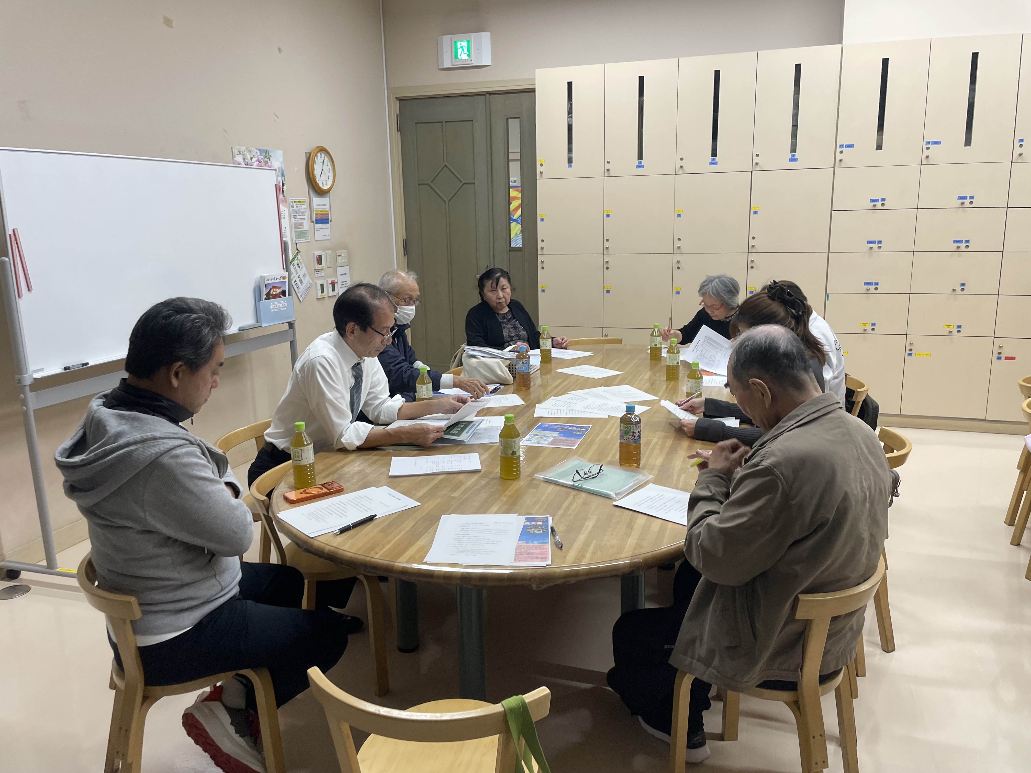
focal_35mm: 26
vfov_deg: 53.1
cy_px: 386
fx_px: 774
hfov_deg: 67.3
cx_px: 516
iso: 125
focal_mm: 4.2
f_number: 1.6
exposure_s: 1/100
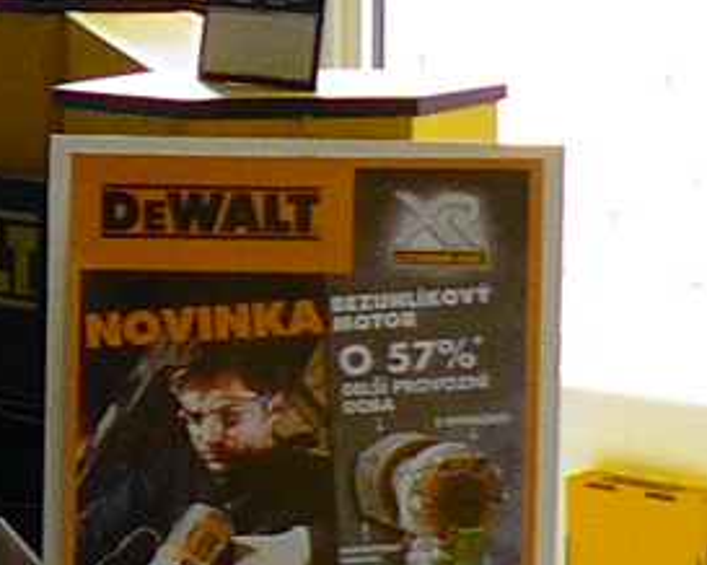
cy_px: -49
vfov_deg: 5.8
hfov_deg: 6.5
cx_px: -1676
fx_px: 5520
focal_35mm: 264
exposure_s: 1/40
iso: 100
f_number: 2.8
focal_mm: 6
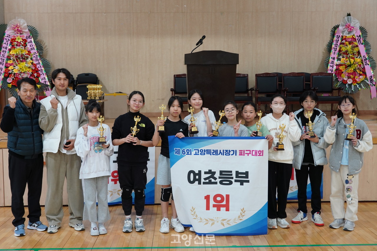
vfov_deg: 28.1
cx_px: 188
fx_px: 503
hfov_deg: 41.1
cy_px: 126
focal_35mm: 48
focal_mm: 32
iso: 640
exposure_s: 1/50
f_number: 6.3
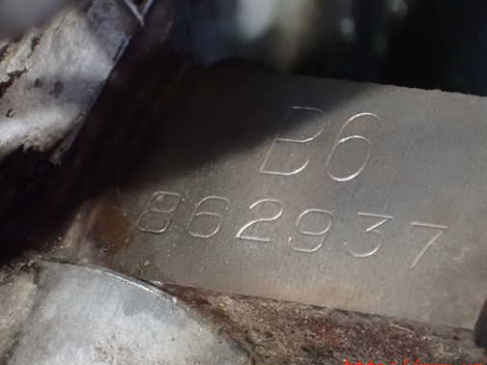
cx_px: 273
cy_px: 164
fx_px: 1674
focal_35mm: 119
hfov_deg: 16.5
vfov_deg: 12.4
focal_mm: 18
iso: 1600
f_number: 4.9
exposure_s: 1/40
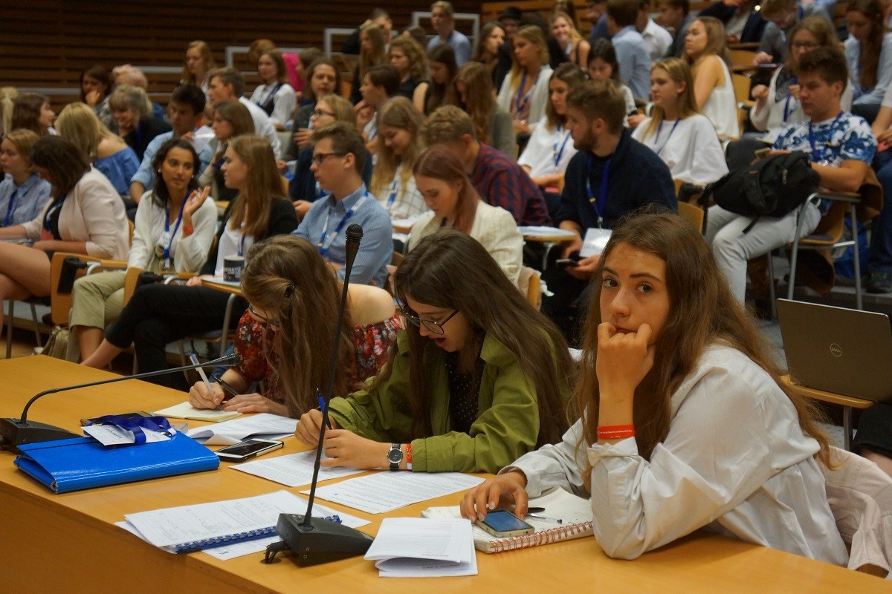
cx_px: 446
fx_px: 1487
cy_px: 297
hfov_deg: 33.4
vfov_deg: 22.6
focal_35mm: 60
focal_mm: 40
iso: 1600
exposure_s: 1/100
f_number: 4.5
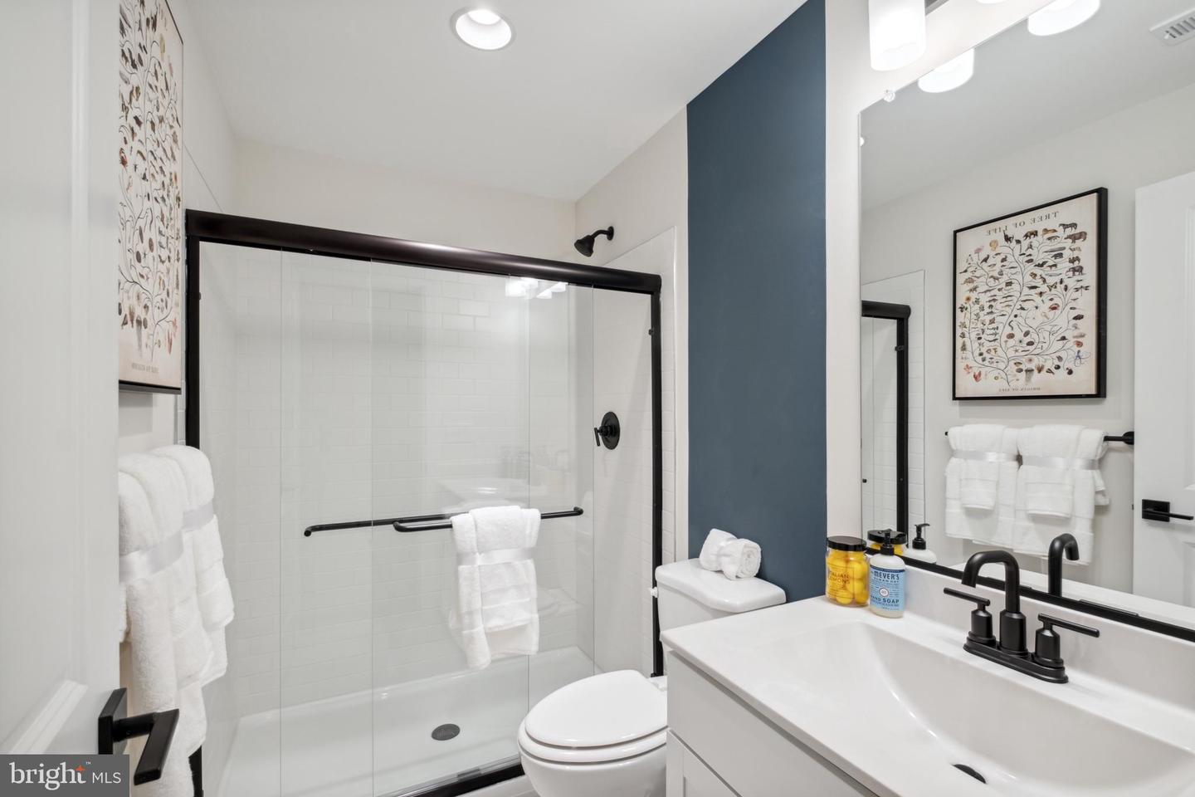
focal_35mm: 15
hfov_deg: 100.4
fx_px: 498
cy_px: 398
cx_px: 598
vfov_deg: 77.3
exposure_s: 1/30
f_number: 8
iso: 200
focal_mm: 10
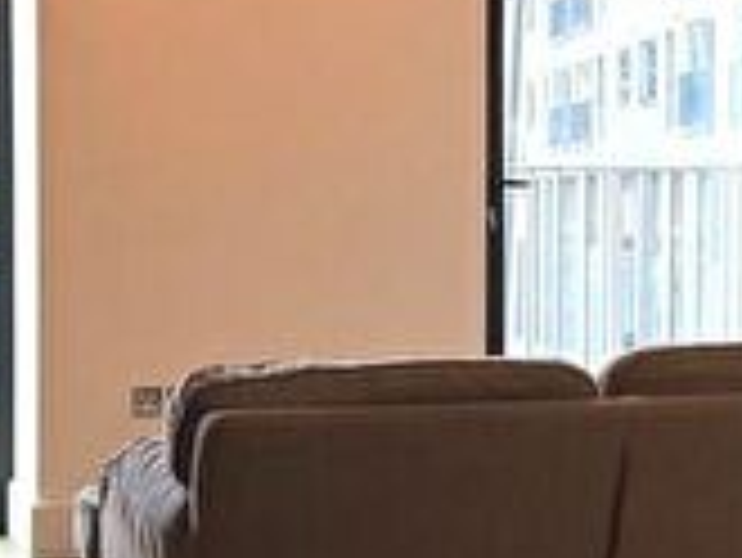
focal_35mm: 102
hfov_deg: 19.2
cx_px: 432
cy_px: 250
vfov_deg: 14.5
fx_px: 2188
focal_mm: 6.76
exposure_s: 1/100
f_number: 1.78
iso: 100
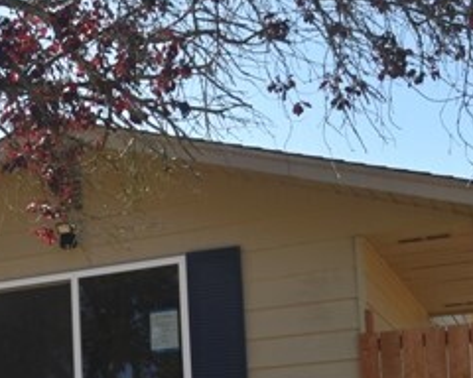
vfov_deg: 17.6
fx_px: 1176
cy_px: 420
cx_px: 4
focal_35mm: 84
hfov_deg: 21.9
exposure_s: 1/250
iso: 250
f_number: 5.6
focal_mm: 14
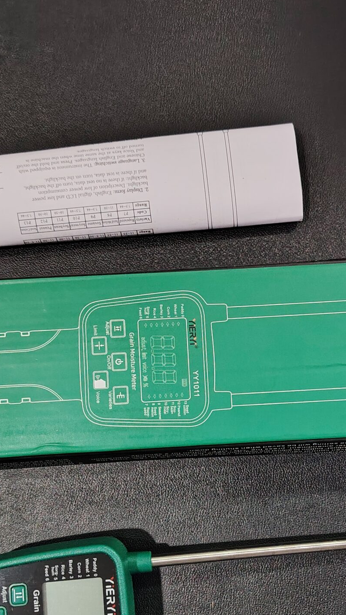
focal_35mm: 47
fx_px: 767
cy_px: 370
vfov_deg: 43.5
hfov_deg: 25.3
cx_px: 237
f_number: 1.75
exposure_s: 1/100
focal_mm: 5.25
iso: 2925
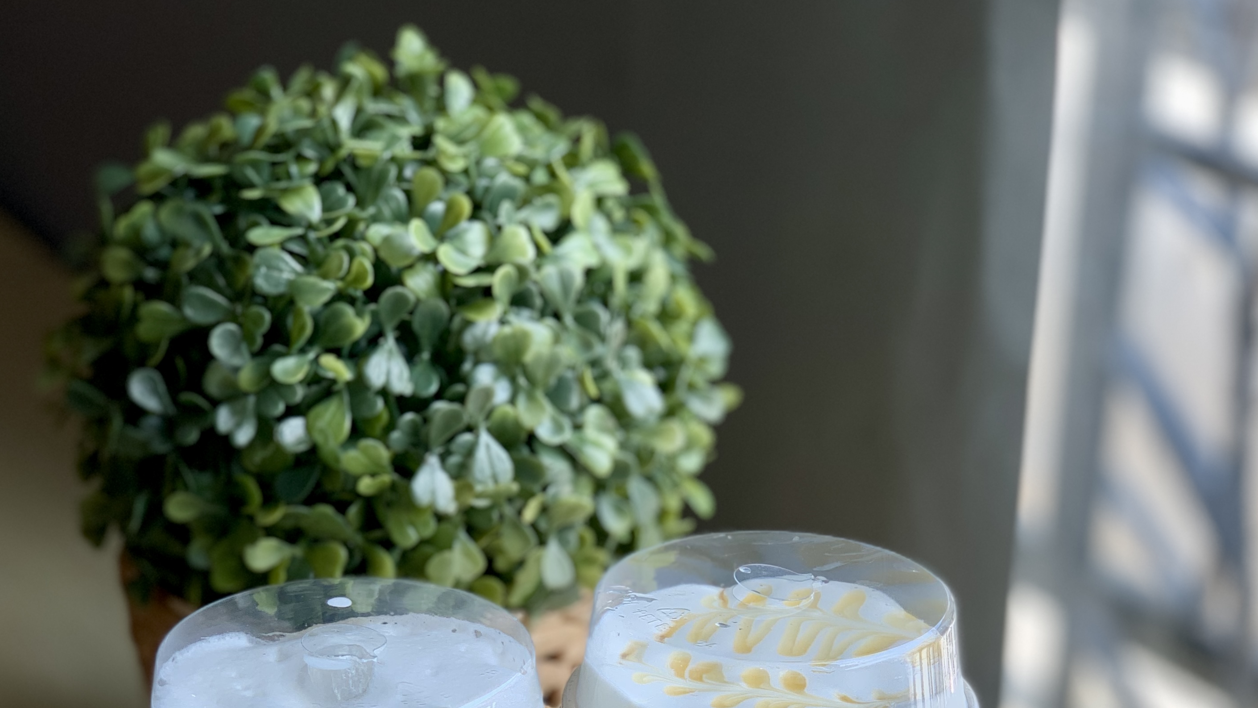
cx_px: 599
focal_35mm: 81
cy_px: 729
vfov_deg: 14.6
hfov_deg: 26.2
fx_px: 2702
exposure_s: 1/122
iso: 25
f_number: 2.4
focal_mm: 6
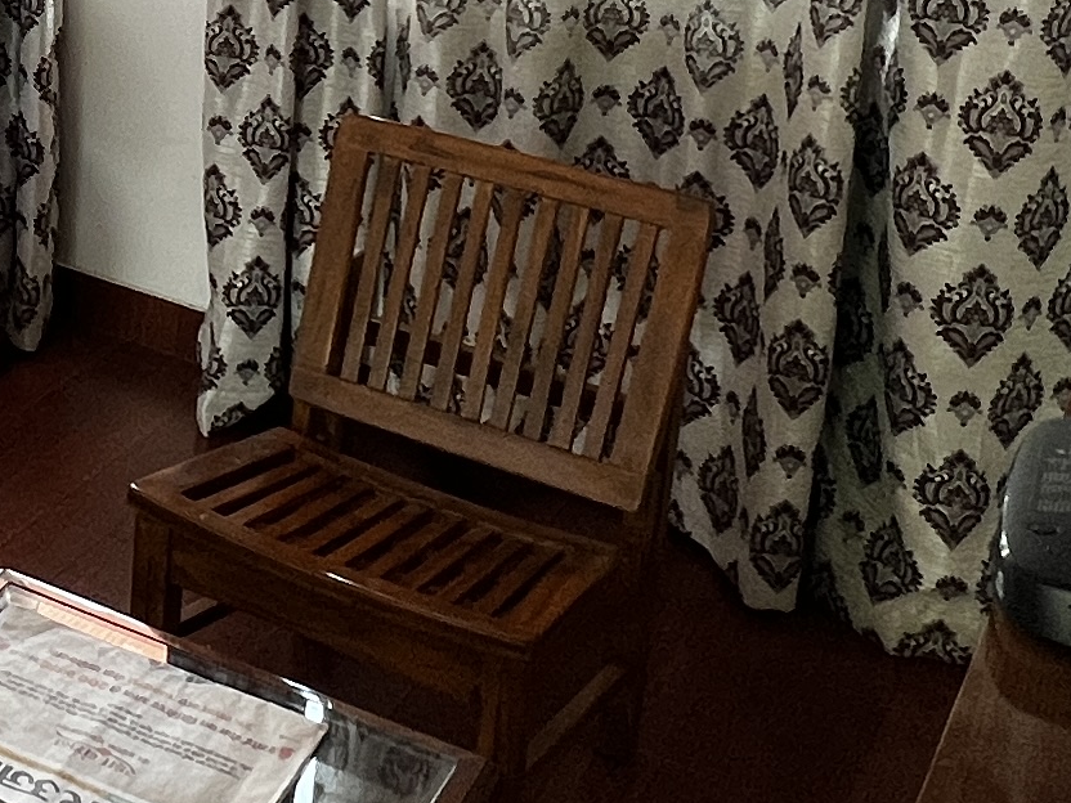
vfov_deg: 21.6
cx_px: -156
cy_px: -161
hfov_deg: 27.6
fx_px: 1949
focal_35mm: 63
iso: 64
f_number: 1.8
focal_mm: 1.57
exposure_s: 1/100
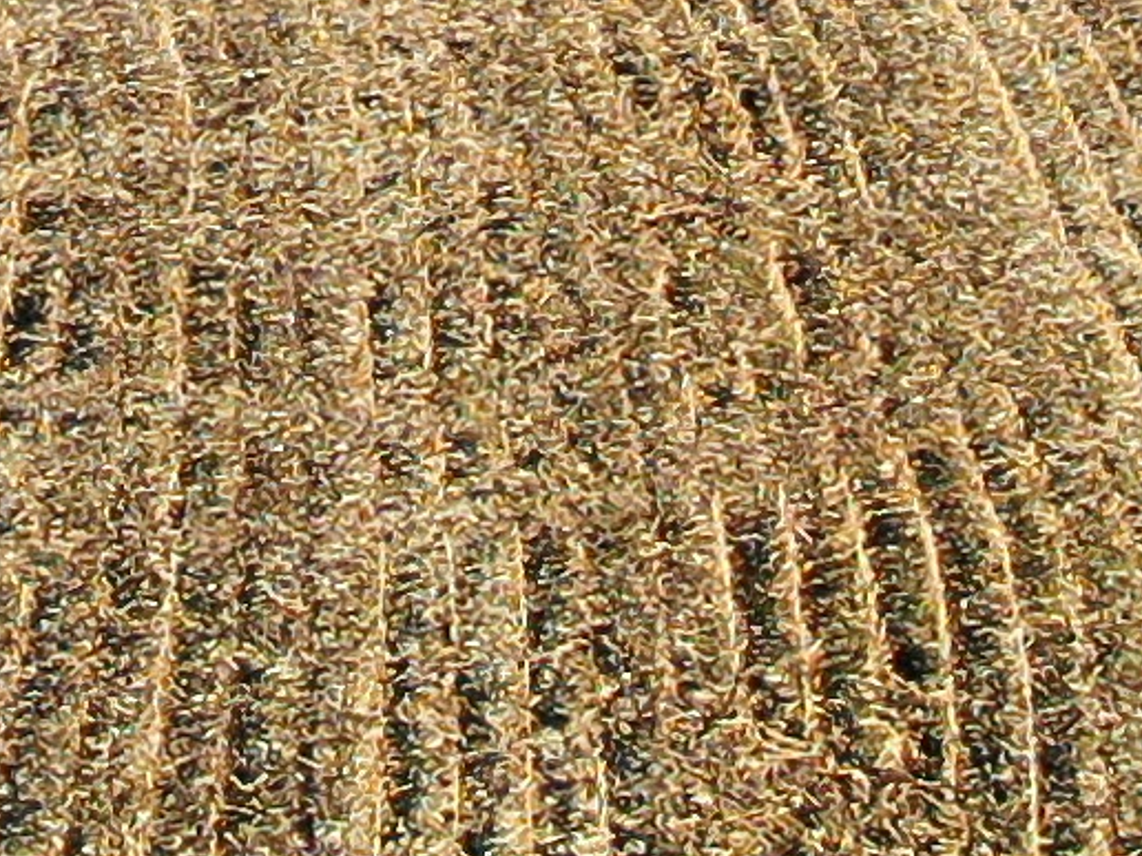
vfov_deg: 7.7
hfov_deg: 10.5
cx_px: -170
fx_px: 6136
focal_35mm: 186
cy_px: -708
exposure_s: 1/1000
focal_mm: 4.39
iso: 110
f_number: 2.8
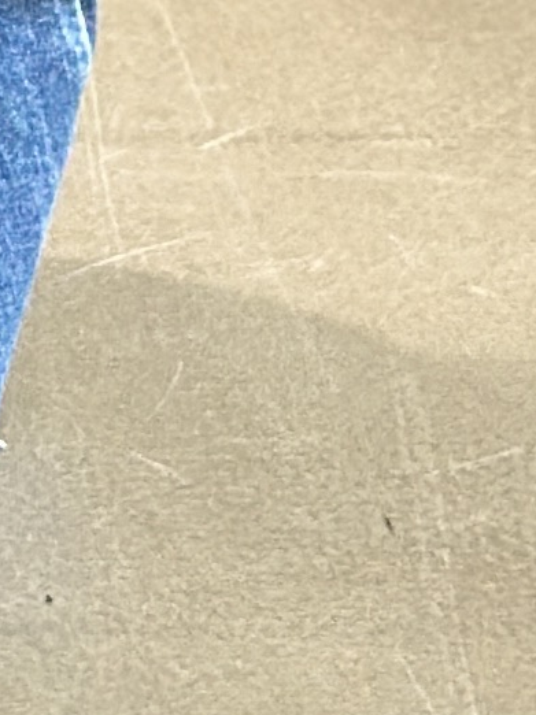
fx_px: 7666
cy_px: -1983
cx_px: -835
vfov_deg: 4.9
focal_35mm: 371
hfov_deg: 3.9
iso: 125
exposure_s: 1/121
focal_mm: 6.86
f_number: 1.78
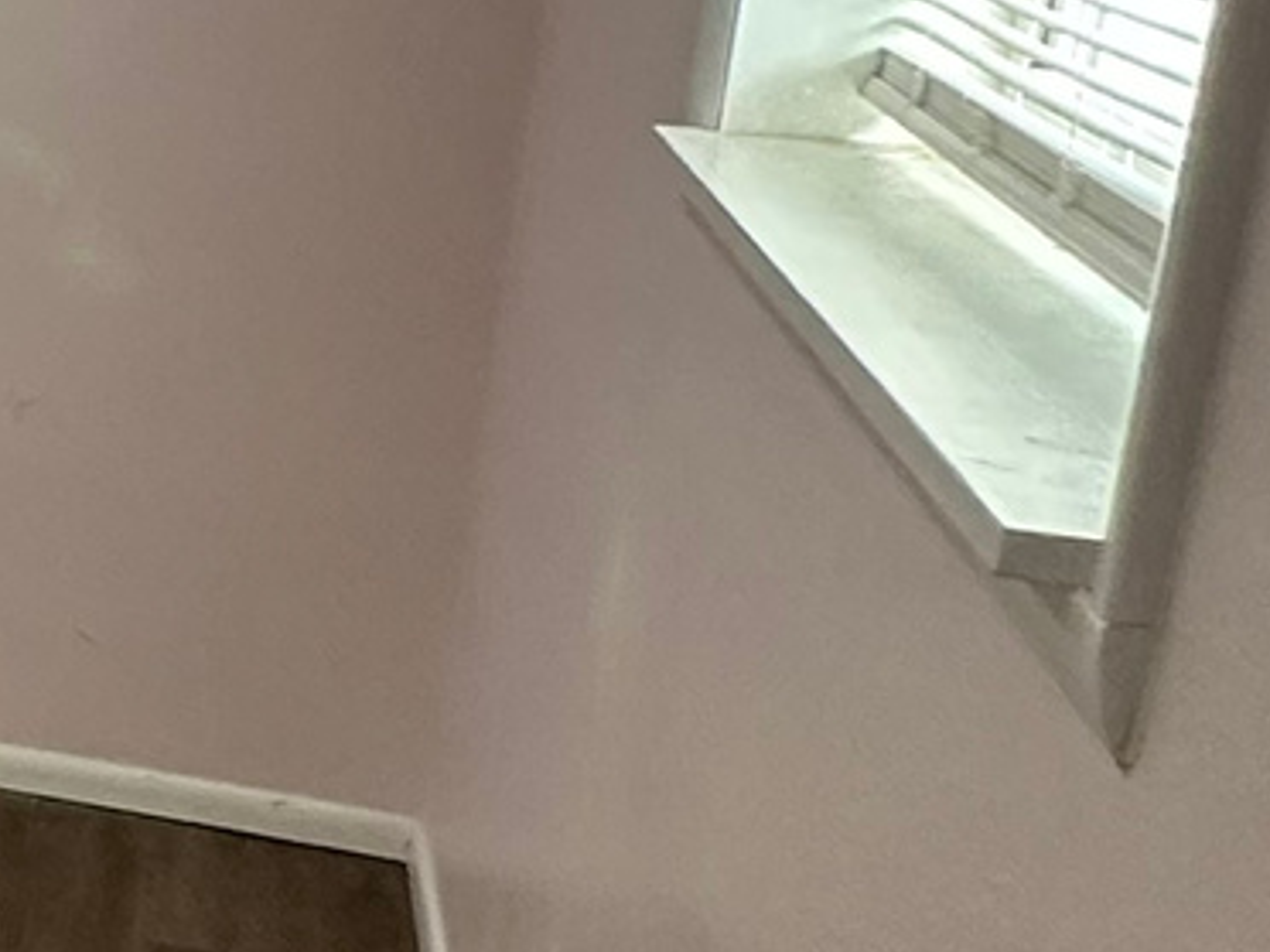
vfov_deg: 19.0
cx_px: -1407
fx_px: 2825
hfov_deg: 17.0
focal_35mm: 77
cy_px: 256
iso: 250
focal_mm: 2.22
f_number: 2.2
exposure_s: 1/120
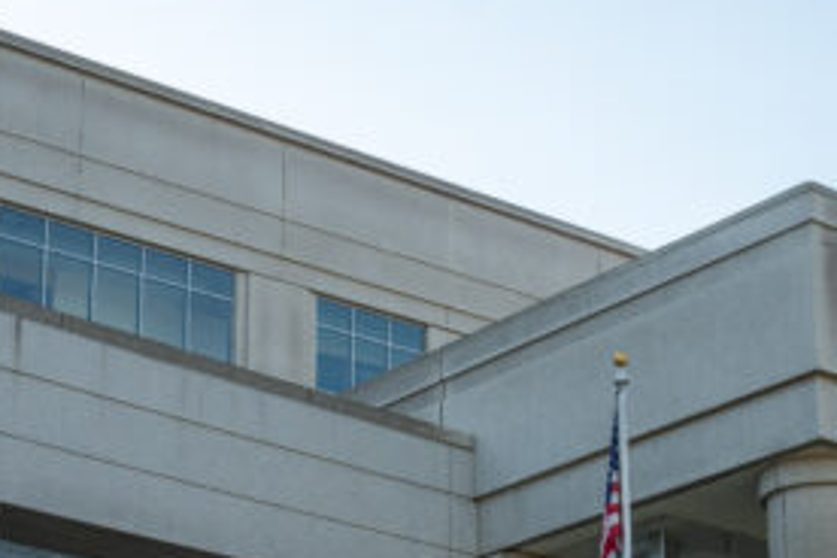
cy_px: 613
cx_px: 594
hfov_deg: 19.7
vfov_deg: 13.0
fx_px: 2395
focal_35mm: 103
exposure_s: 1/640
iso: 400
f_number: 5.6
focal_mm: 37
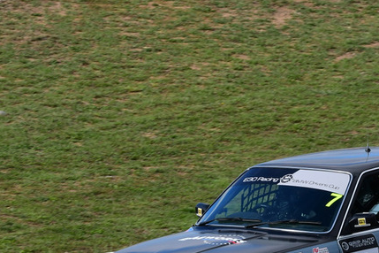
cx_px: 287
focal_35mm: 560
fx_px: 5895
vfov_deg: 2.5
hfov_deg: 3.7
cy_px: 199
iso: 640
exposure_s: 1/640
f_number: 13
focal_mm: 200
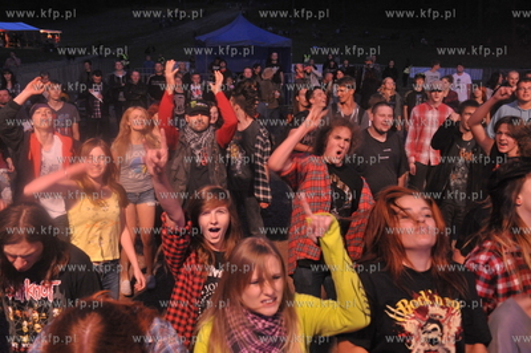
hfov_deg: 53.2
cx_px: 266
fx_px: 531
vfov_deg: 36.8
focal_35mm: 36
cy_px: 176
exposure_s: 1/125
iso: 2500
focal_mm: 36
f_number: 5
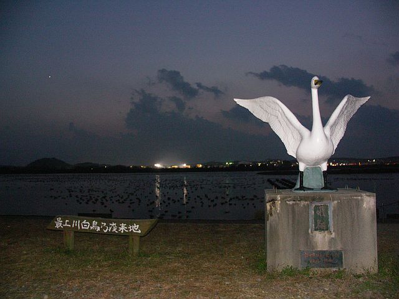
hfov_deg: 63.4
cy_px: 150
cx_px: 200
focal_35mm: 28
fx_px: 323
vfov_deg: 49.7
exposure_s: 1/1.6
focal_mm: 7.2
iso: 400
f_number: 2.8
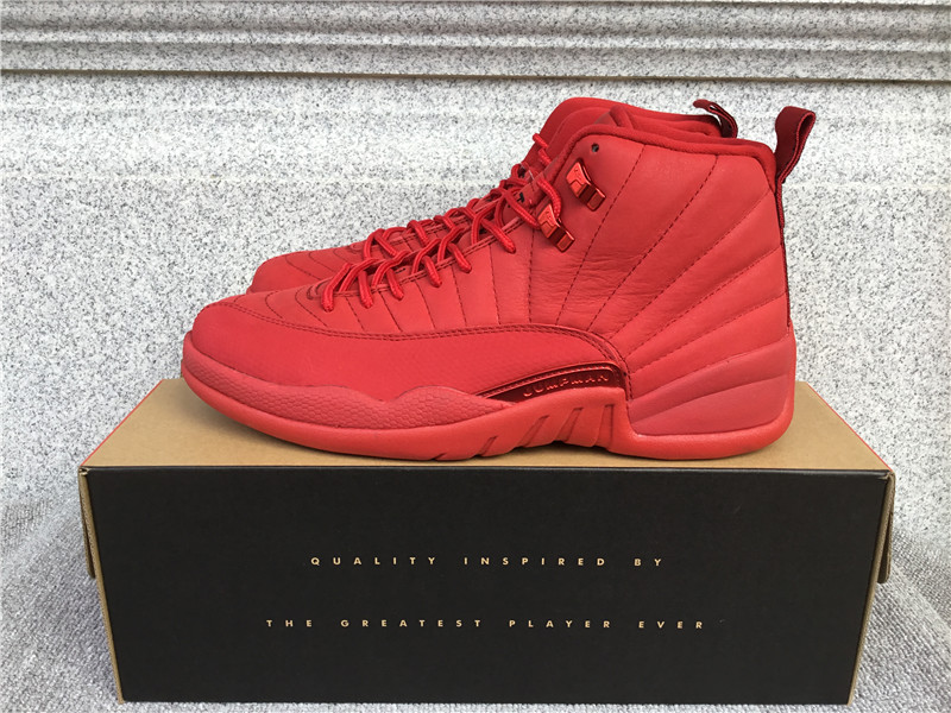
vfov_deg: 45.4
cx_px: 476
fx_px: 852
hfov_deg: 58.4
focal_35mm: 31
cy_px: 356
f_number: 2.4
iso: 25
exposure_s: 1/127
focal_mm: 3.3
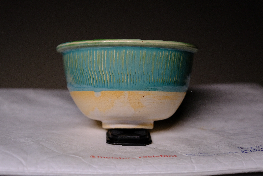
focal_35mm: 82
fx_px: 599
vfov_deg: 16.7
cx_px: 132
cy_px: 88
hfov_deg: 24.8
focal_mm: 54.5
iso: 1000
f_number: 4
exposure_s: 1/300
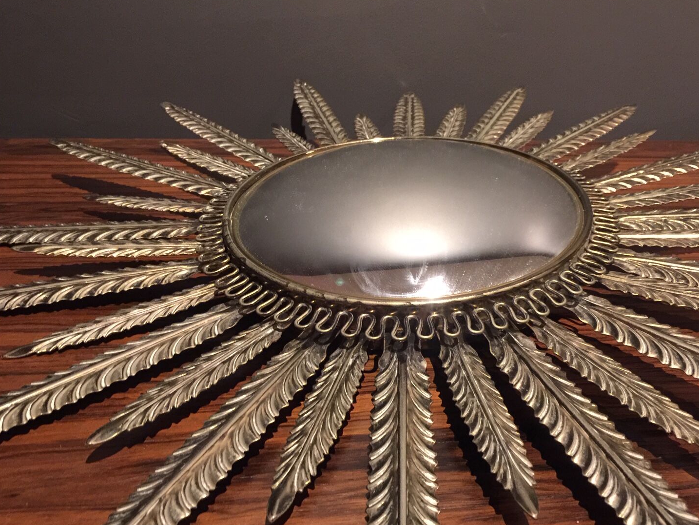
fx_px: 666
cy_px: 292
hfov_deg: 55.2
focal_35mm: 33
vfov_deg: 42.9
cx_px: 391
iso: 160
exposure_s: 1/8
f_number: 2.2
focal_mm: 4.15
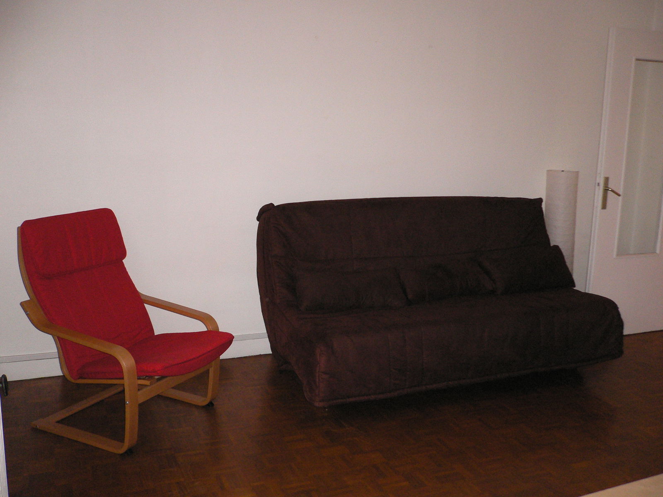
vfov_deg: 40.7
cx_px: 332
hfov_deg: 52.6
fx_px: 670
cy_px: 248
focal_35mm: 35
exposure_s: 1/60
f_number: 2.8
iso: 300
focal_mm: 5.8
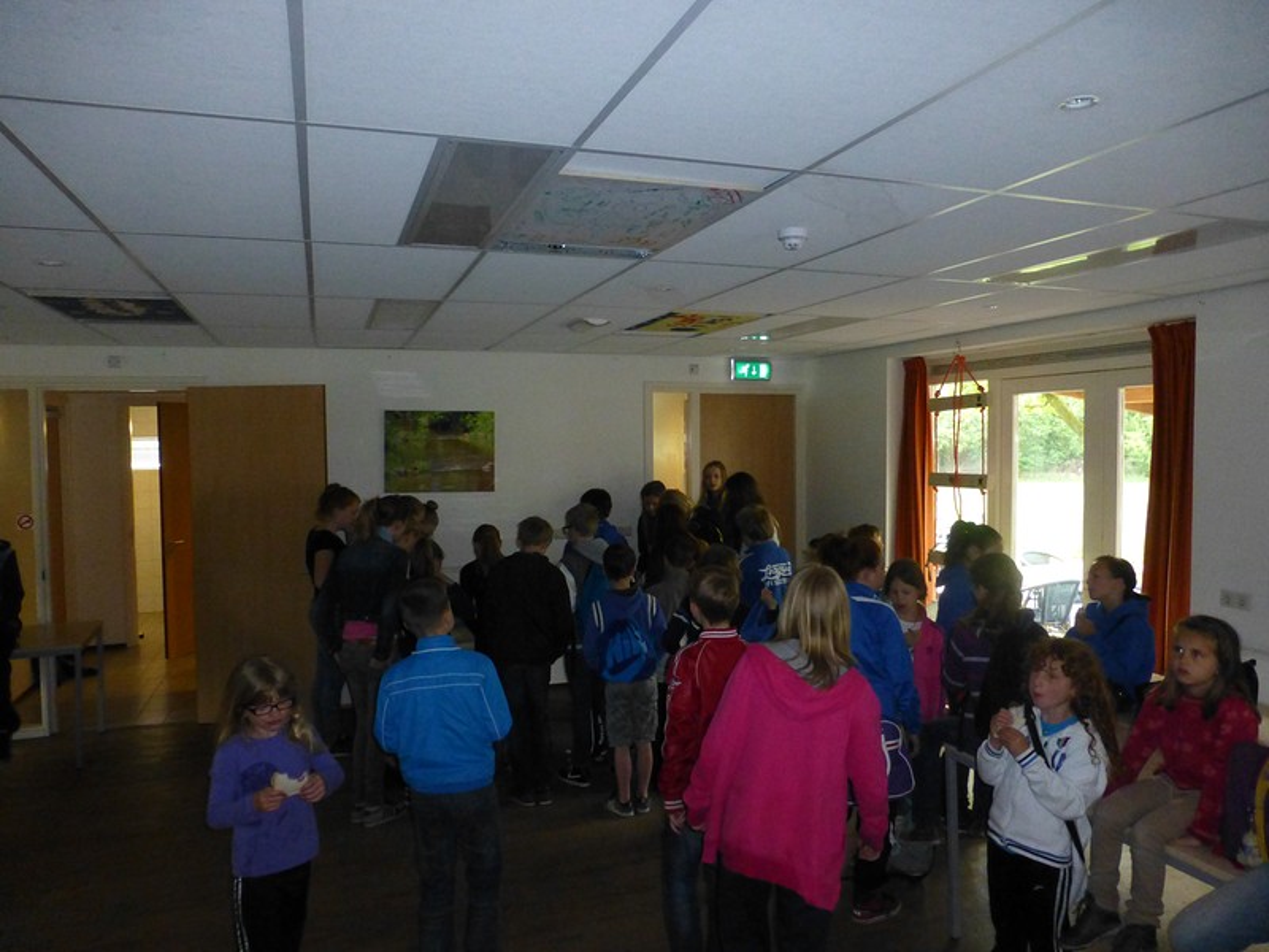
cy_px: 476
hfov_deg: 71.6
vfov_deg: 56.8
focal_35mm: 24
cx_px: 634
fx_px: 880
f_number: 3.3
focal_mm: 4.3
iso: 800
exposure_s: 1/60
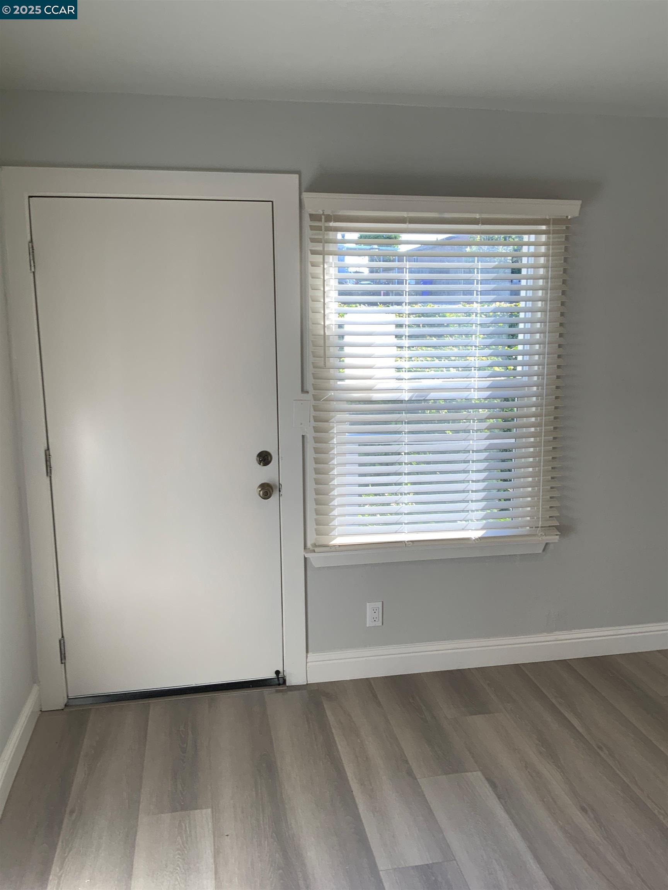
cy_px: 445
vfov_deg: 61.7
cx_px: 334
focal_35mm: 29
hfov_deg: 48.2
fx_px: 746
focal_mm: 3
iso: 16
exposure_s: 1/129
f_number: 1.8
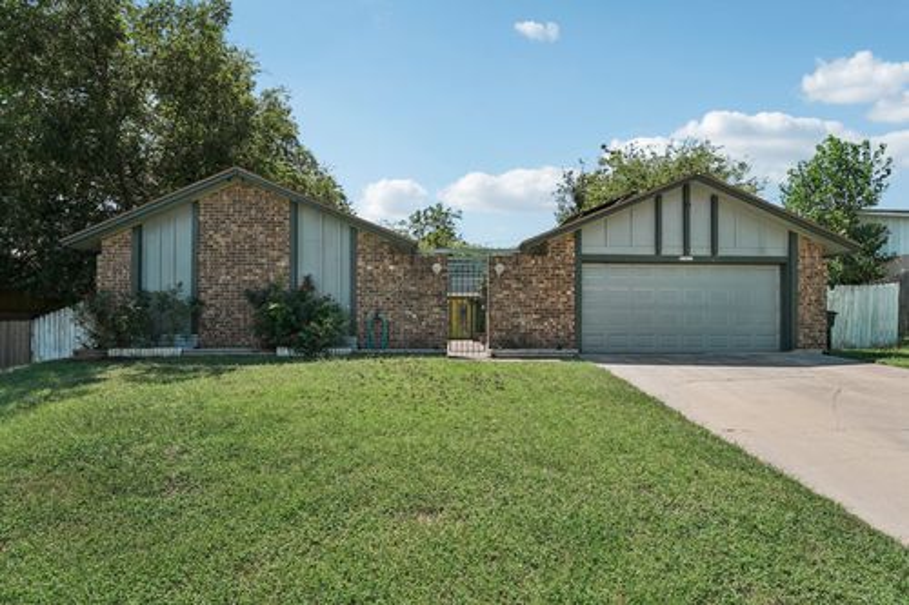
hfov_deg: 97.8
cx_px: 454
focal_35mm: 16
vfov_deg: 74.7
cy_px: 302
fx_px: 396
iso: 100
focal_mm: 15.7
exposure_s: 1/160
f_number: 9
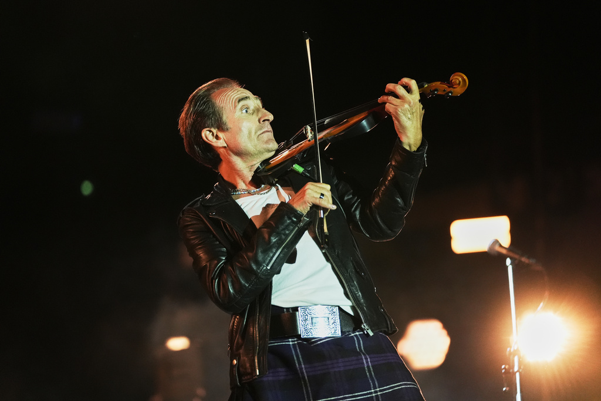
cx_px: 300
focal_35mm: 155
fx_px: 2588
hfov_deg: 13.2
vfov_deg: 8.9
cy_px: 200
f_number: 2.8
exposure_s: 1/1000
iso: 5000
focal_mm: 155
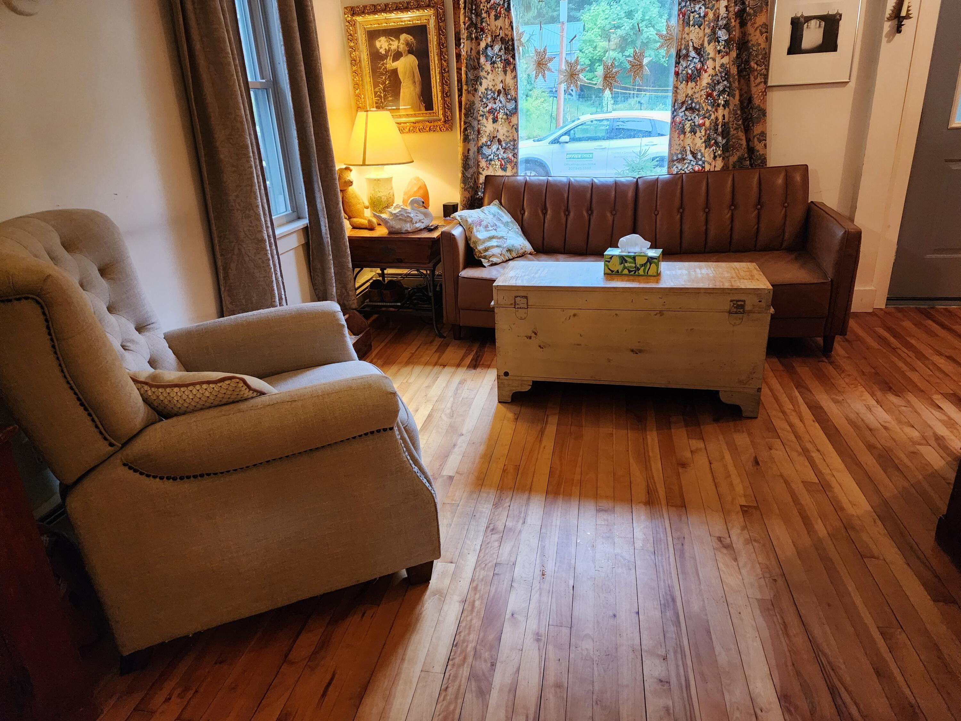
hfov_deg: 73.9
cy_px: 360
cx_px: 480
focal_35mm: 23
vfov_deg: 58.9
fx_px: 639
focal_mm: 6.4
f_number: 1.8
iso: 1000
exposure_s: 1/120
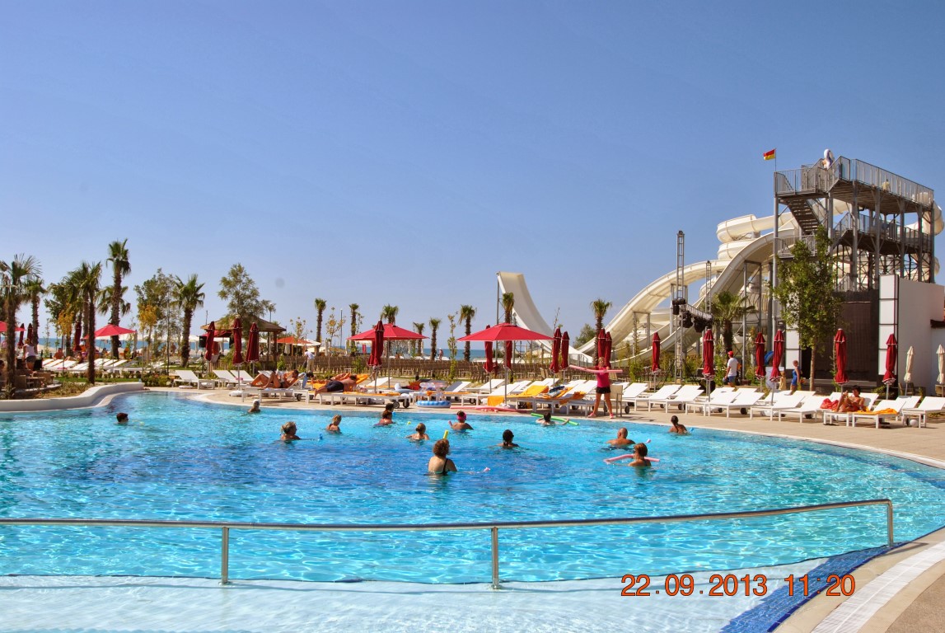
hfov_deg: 53.1
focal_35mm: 36
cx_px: 472
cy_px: 316
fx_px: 946
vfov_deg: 37.0
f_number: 9
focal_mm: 24
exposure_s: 1/320
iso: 100
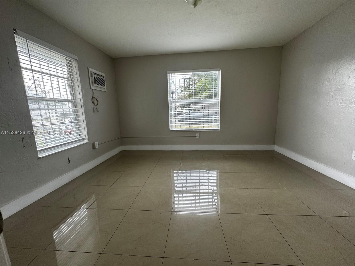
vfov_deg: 85.7
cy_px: 133
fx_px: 144
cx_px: 178
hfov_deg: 102.1
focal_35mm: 14
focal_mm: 2.22
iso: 64
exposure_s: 1/120
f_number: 2.2
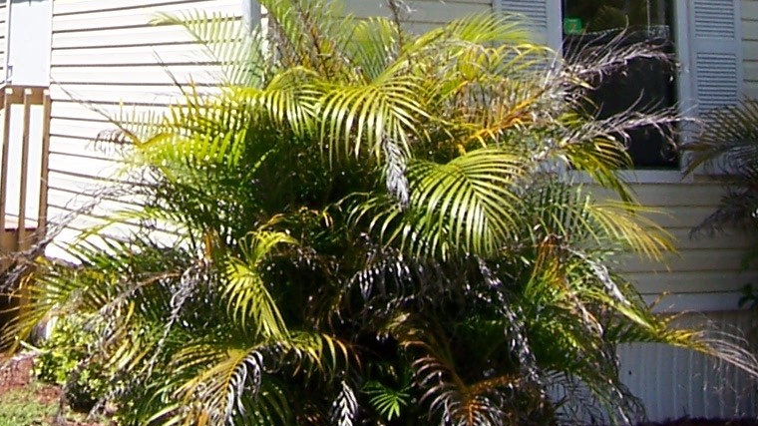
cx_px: 136
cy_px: -231
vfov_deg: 14.7
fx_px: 1527
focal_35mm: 76
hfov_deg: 27.2
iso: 64
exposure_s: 1/250
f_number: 5.6
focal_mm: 3.8
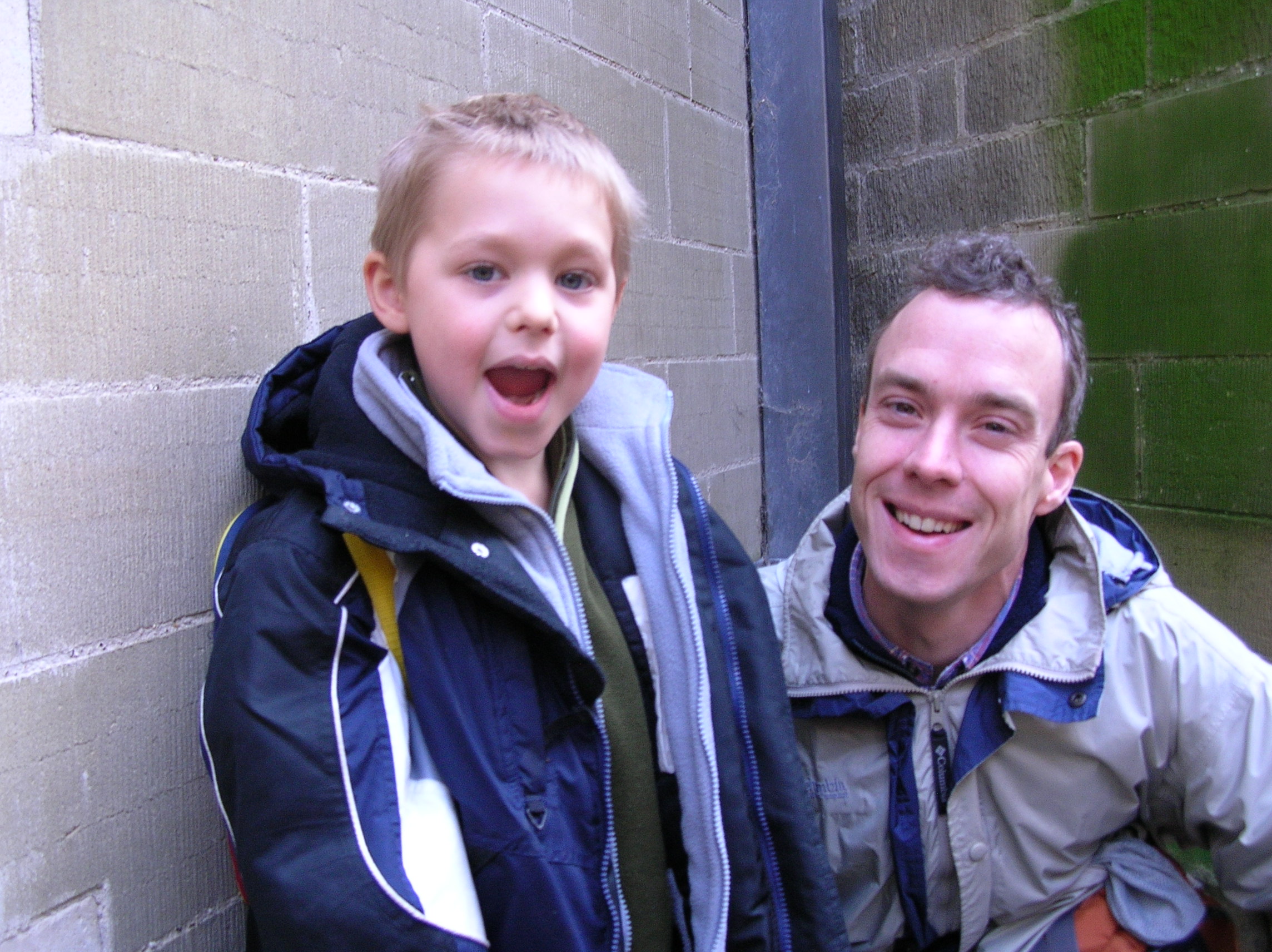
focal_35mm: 36
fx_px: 1322
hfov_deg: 51.4
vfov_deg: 39.6
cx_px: 636
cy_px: 476
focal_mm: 6
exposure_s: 1/37.4
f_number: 2.7
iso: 50
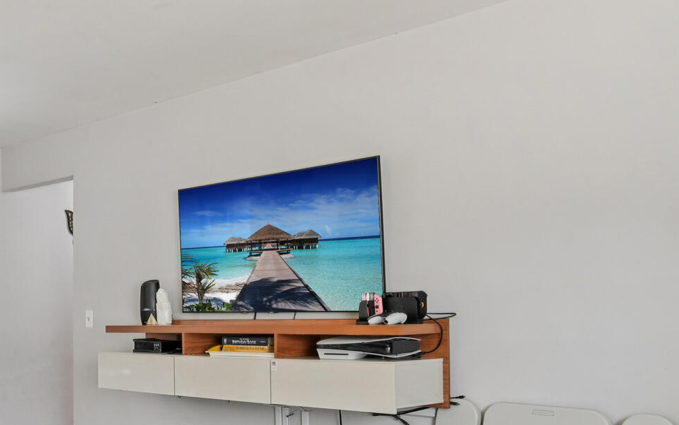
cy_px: 321
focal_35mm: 44
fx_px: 814
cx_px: 22
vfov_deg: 28.8
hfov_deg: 40.5
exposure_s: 1/10
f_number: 4
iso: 400
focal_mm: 14
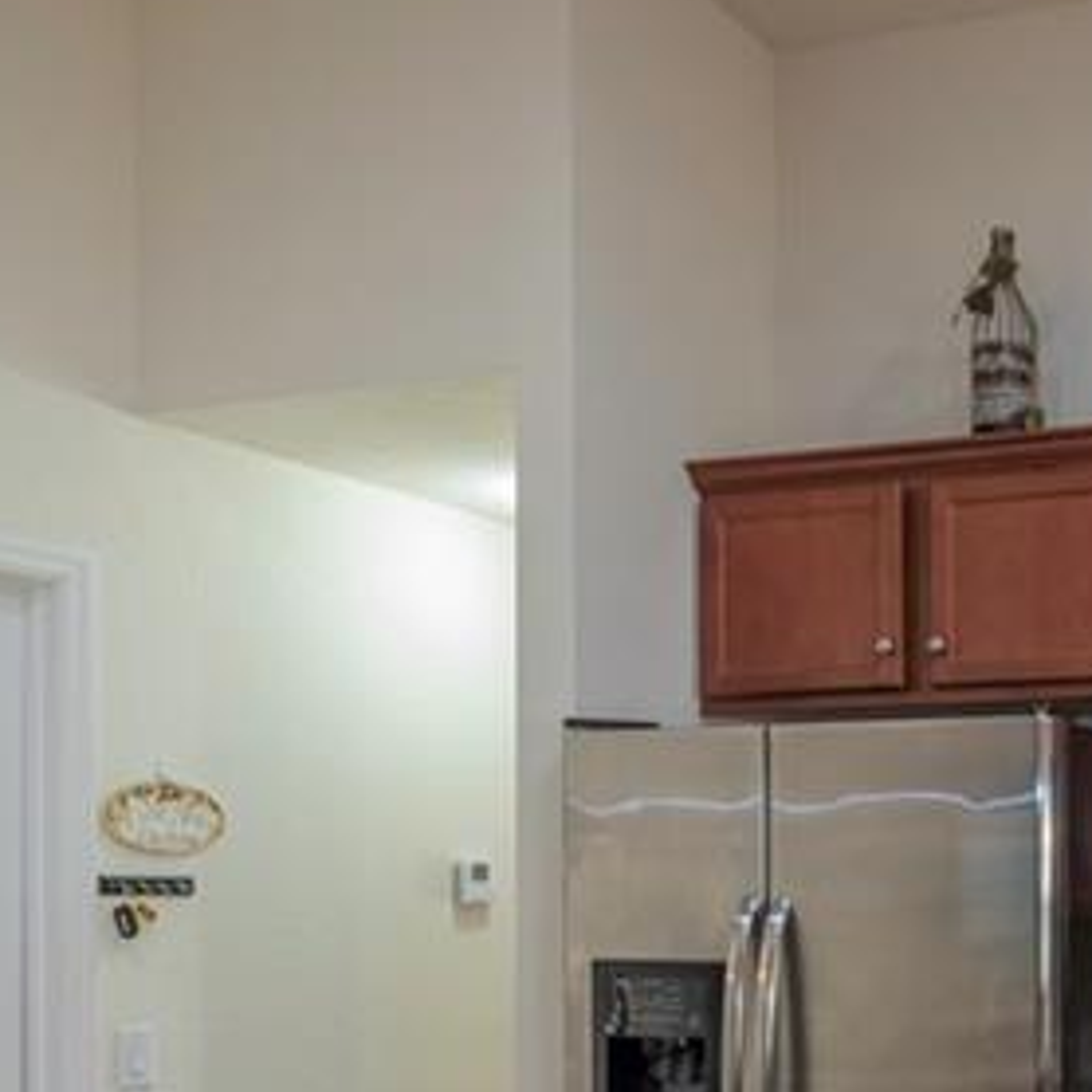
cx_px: 1151
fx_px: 1677
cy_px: 964
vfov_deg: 34.2
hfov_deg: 32.4
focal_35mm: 47
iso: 1000
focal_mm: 15
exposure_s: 1/60
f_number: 2.8
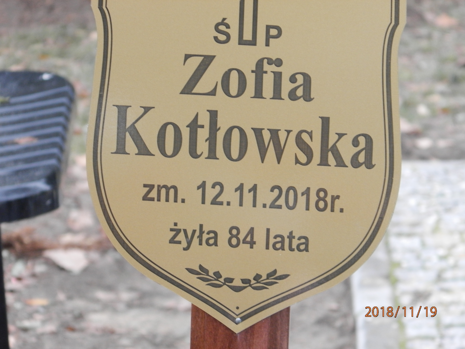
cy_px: 174
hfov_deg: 7.0
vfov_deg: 5.3
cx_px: 232
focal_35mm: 281
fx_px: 3775
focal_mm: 50.2
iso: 250
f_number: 5.6
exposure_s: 1/40
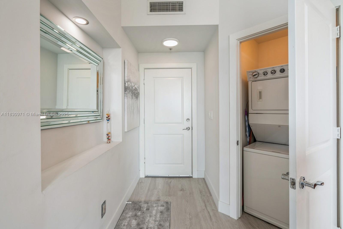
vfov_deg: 73.7
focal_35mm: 16
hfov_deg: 96.7
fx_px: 152
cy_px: 114
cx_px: 172
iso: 200
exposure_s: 1/15
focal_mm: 16
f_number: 8
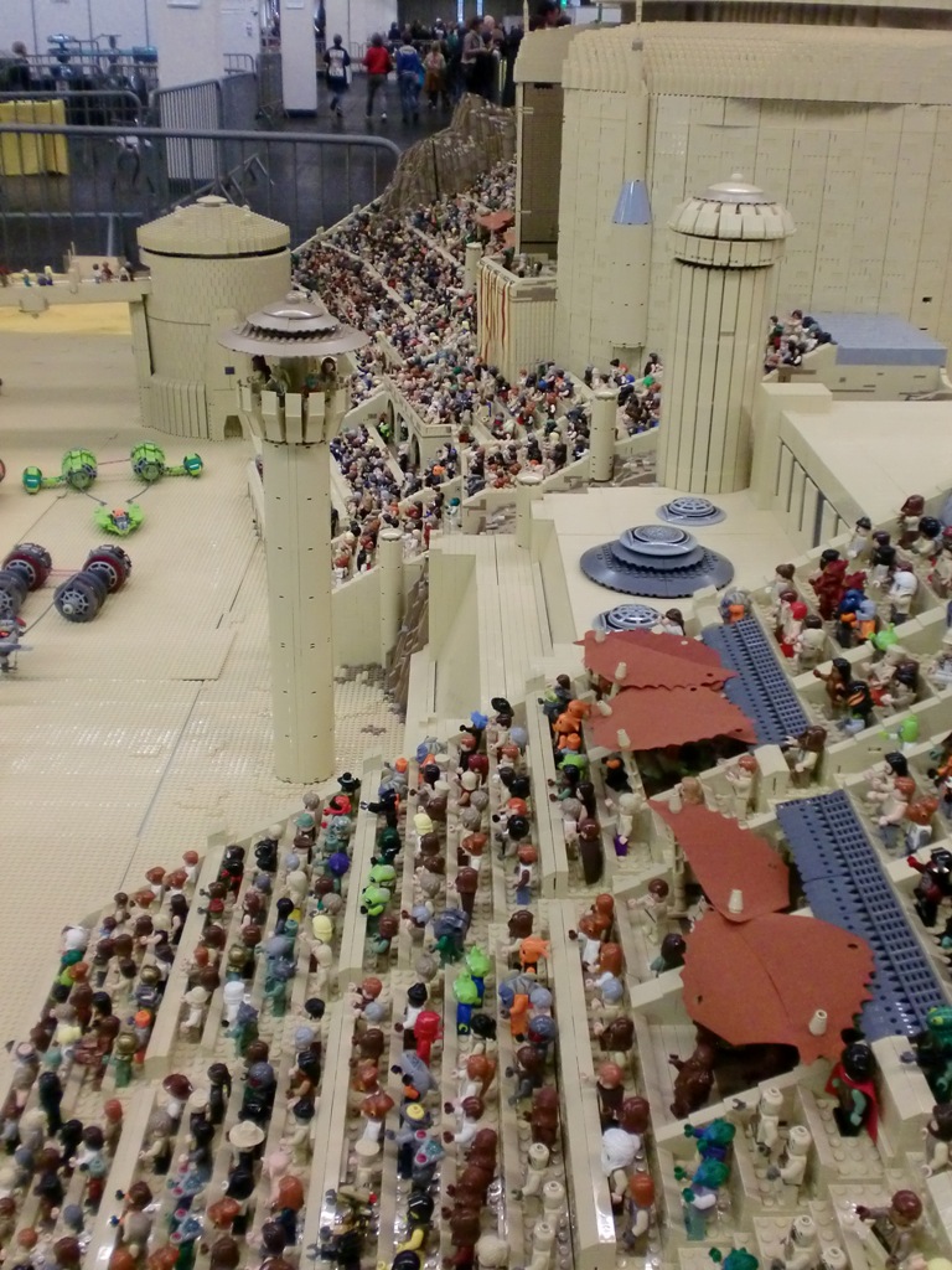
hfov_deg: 40.7
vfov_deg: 52.6
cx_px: 476
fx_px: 1283
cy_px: 635
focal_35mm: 35
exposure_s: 1/60
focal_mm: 6.3
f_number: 3.1
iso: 400
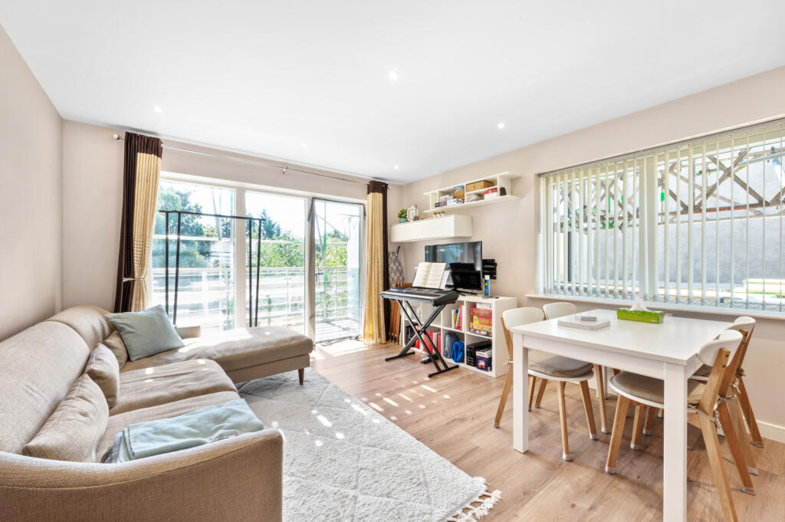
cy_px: 261
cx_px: 392
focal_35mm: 14
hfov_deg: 104.3
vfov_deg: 81.1
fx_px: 305
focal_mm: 14
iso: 250
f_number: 16
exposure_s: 1/3
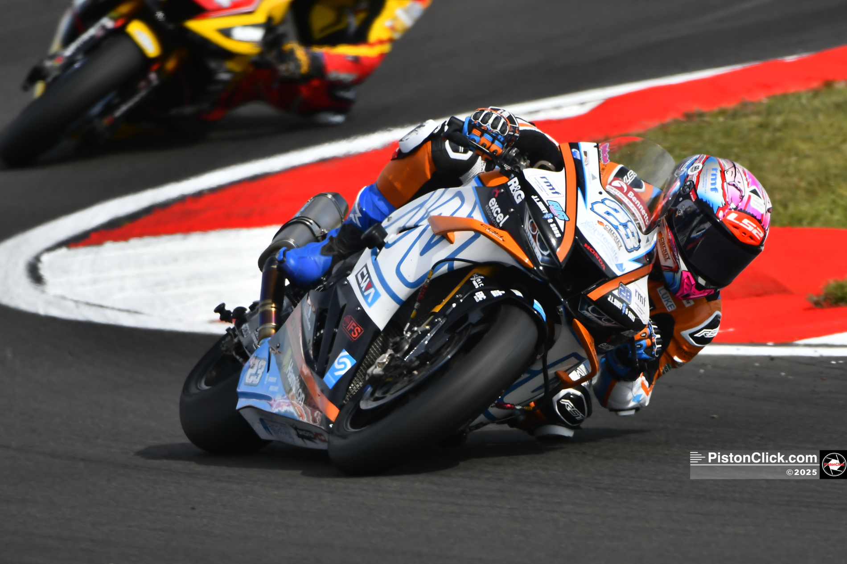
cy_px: 282
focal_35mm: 735
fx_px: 17289
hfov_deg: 2.8
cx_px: 424
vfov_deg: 1.9
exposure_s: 1/640
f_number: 5.6
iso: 200
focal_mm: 490
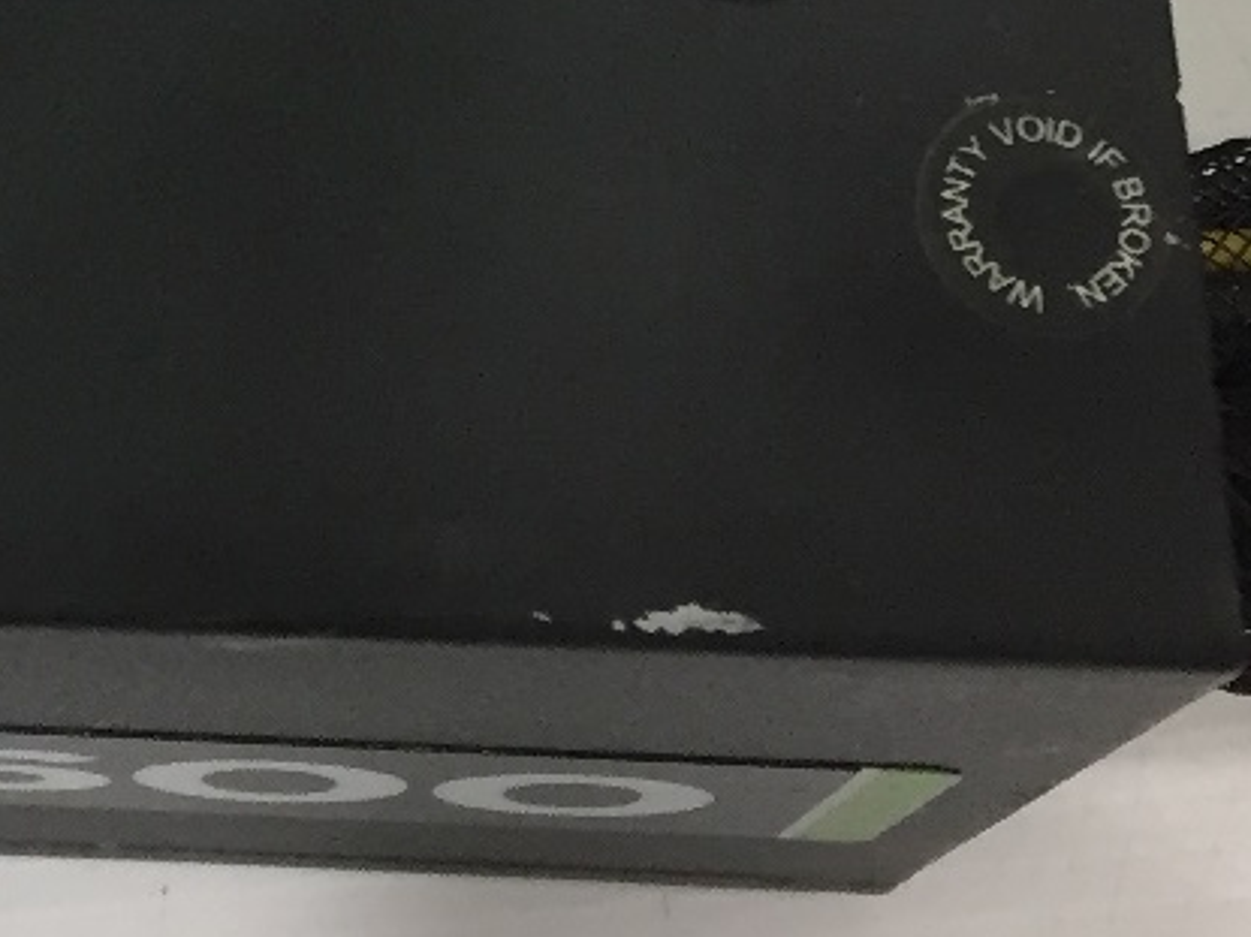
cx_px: -534
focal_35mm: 114
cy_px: -630
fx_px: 4119
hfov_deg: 16.0
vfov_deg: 12.1
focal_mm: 4.15
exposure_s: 1/33
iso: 125
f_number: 2.2
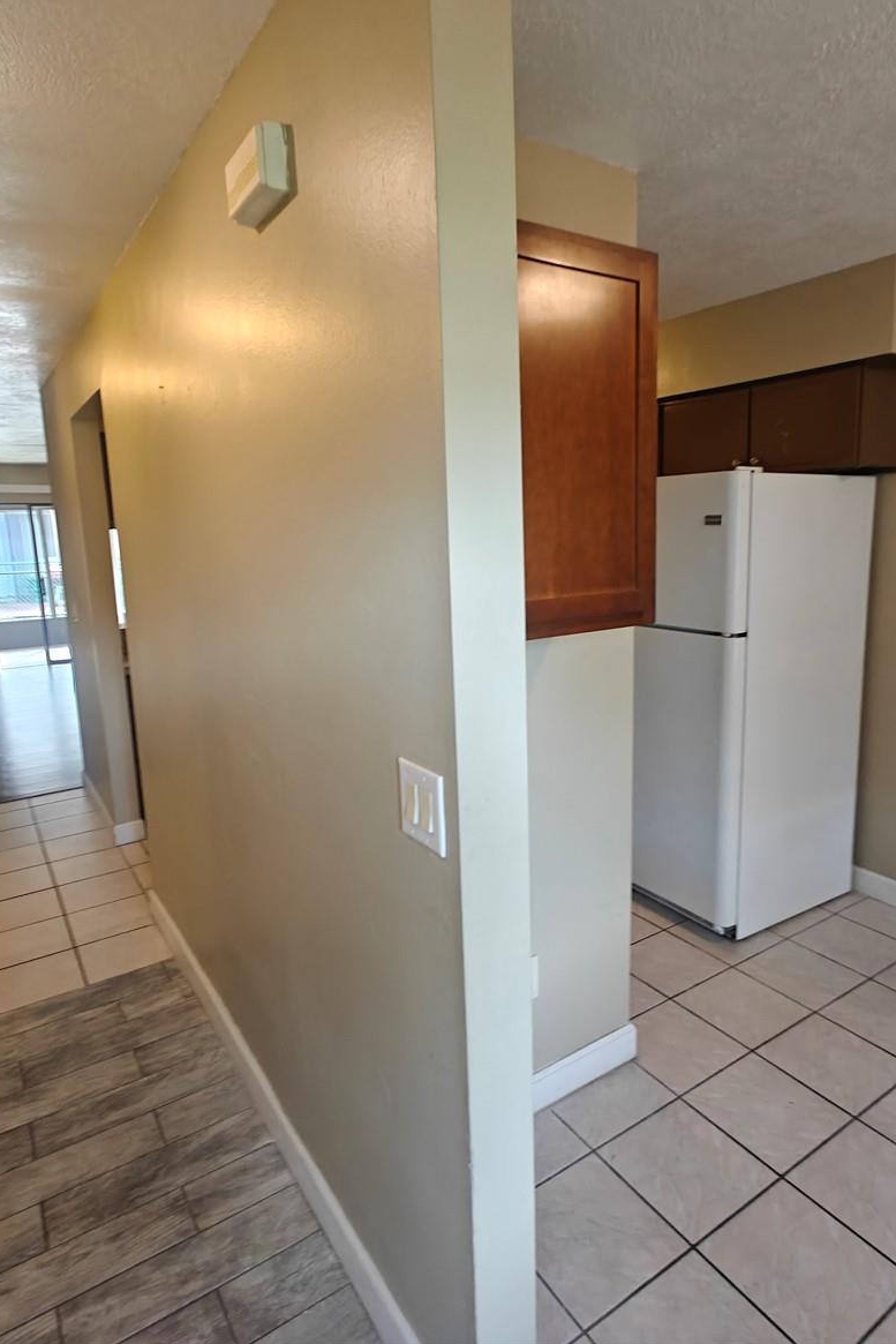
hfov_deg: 61.9
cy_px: 654
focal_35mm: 20
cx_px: 473
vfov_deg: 84.0
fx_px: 746
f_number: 2.2
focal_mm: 2.62
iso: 125
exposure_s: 1/40
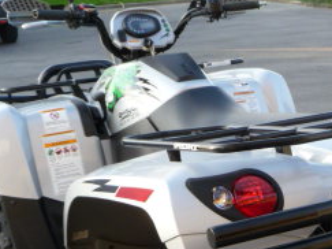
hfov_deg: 22.1
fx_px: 834
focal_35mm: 87
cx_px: 279
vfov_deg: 16.7
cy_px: 228
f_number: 3.3
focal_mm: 4.7
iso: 100
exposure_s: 1/80
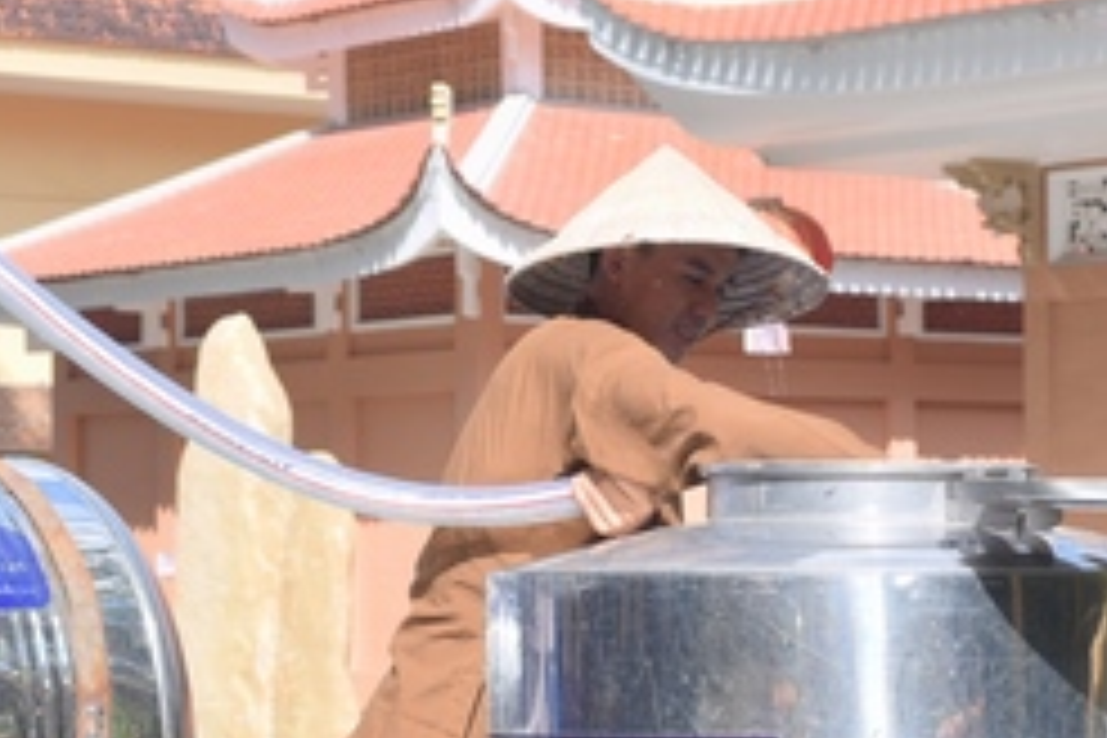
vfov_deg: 10.4
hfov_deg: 15.5
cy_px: 540
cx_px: 648
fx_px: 4059
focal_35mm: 132
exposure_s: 1/160
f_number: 6.3
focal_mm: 50
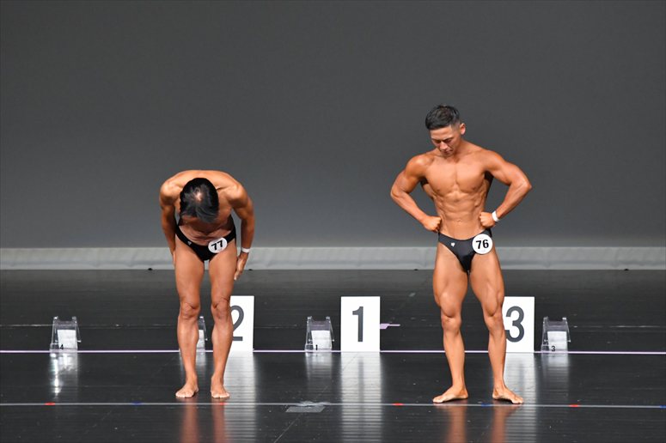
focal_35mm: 315
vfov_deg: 4.4
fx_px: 5825
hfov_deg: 6.5
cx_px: 333
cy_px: 222
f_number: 5.6
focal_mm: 210
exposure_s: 1/400
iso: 5000
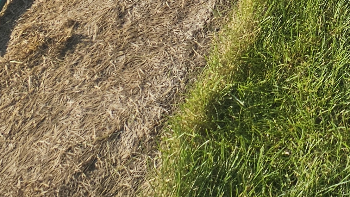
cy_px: -327
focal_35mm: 57
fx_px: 529
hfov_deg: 31.4
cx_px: 408
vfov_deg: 13.0
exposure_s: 1/1794
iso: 50
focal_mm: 2.2
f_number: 2.2
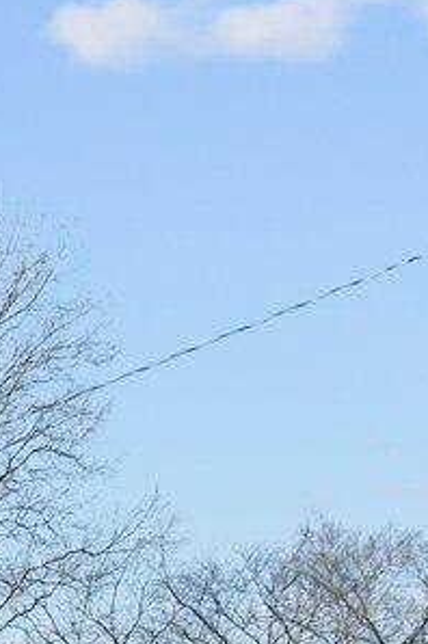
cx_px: -739
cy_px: 1015
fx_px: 2091
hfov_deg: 9.7
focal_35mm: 117
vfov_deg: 15.8
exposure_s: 1/400
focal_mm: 17
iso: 100
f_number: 8
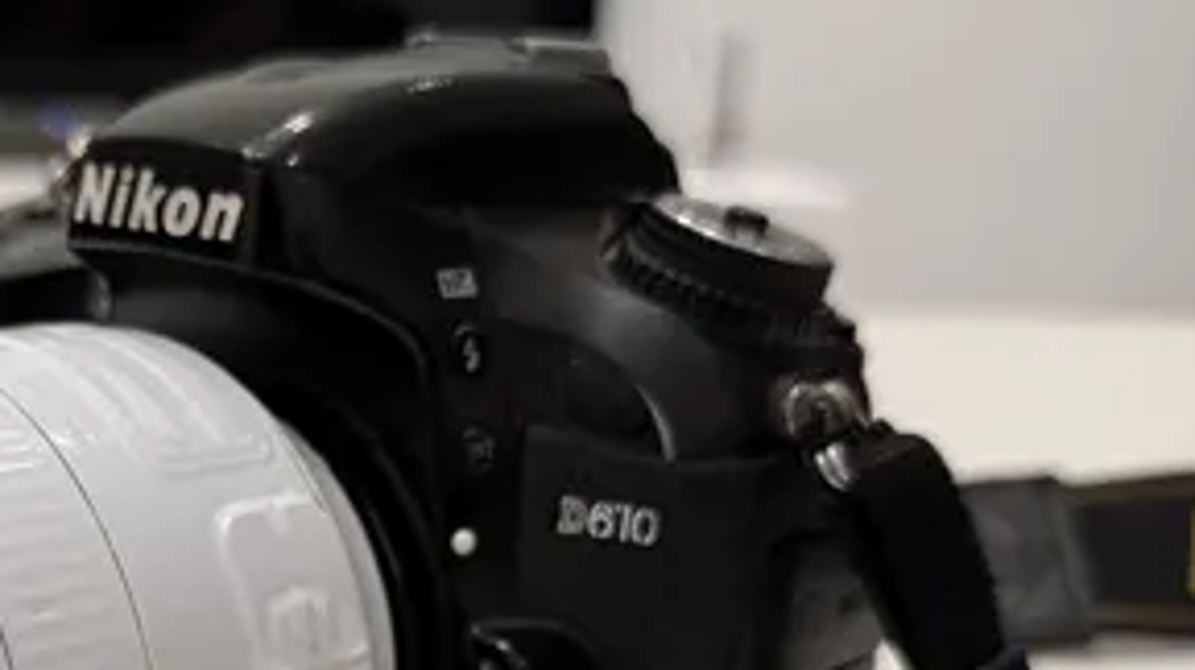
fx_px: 1836
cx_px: 182
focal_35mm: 58
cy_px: 682
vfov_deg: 20.0
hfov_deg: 34.5
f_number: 1.78
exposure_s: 1/50
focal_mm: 6.76
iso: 125
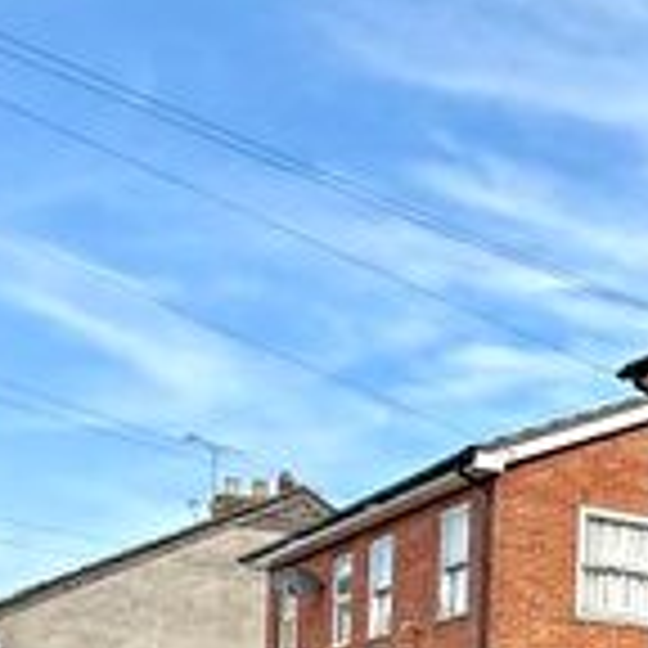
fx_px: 1271
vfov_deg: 25.8
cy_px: 763
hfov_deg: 17.5
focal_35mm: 60
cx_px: 1372
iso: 50
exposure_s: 1/1312
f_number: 2.2
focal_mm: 2.22
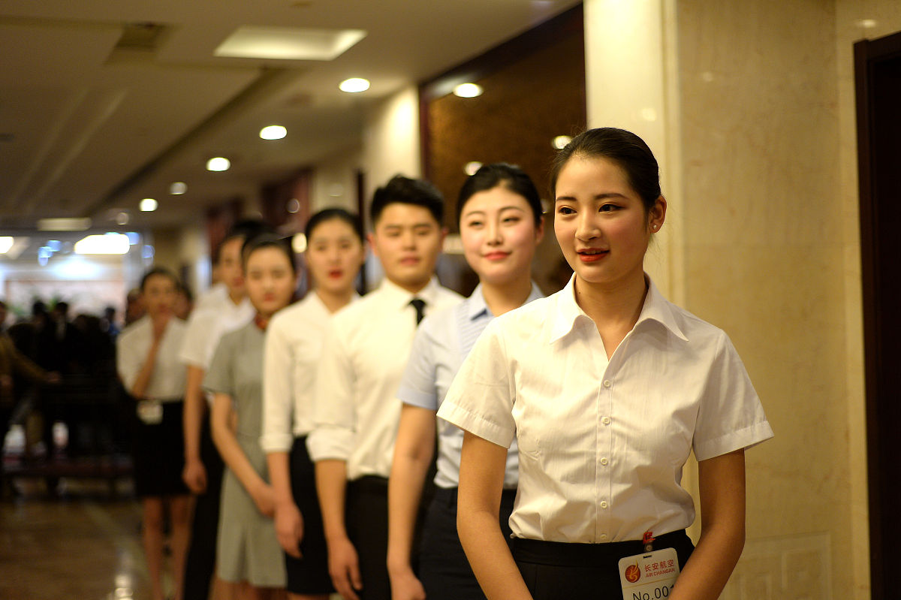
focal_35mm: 50
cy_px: 300
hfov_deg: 39.6
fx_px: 1251
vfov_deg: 27.0
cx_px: 450
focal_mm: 50
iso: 1000
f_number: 1.8
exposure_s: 1/160
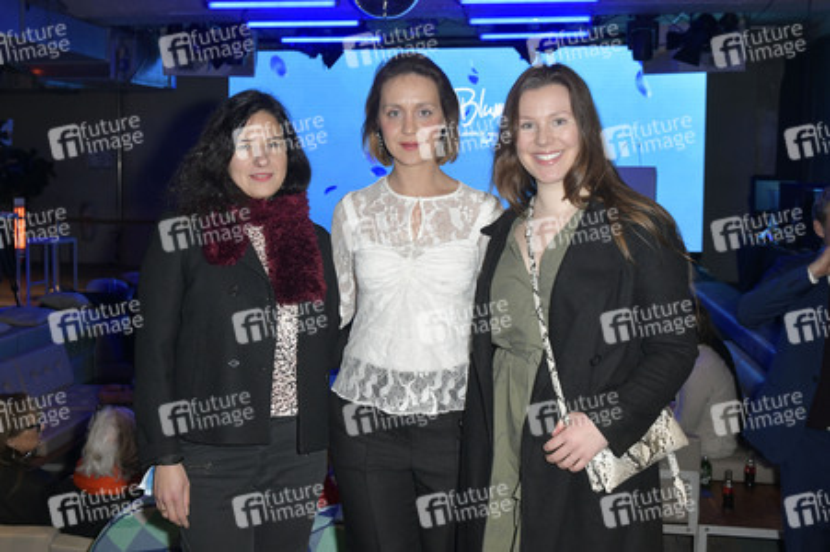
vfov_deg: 37.8
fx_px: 806
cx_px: 415
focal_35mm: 35
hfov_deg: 54.5
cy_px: 276
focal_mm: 35
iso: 2000
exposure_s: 1/200
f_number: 6.3
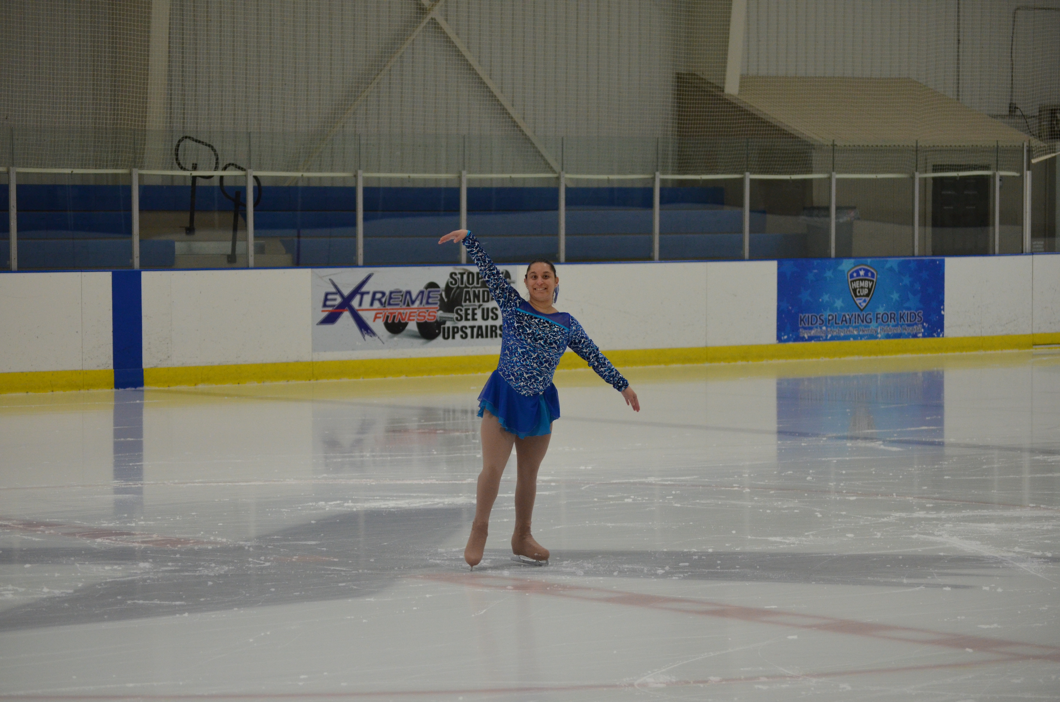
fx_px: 3526
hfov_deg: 17.1
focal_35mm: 120
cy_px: 351
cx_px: 530
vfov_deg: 11.4
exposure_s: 1/320
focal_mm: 80
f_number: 4.2
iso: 1600
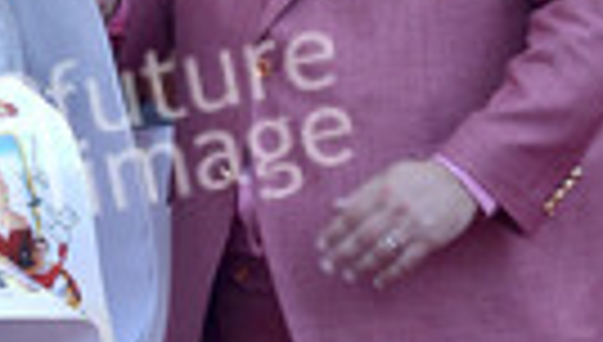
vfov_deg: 2.3
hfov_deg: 4.1
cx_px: 254
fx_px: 8491
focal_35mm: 530
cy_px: 364
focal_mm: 170
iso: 320
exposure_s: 1/250
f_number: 7.1
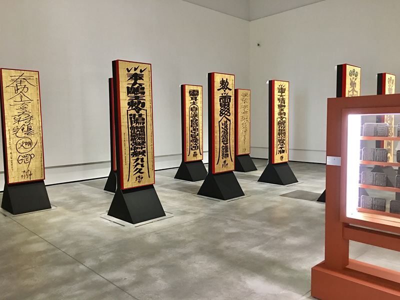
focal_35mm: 29
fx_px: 335
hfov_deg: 61.7
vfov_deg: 48.2
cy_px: 150
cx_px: 200
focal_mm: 4.15
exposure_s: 1/4
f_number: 2.2
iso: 50
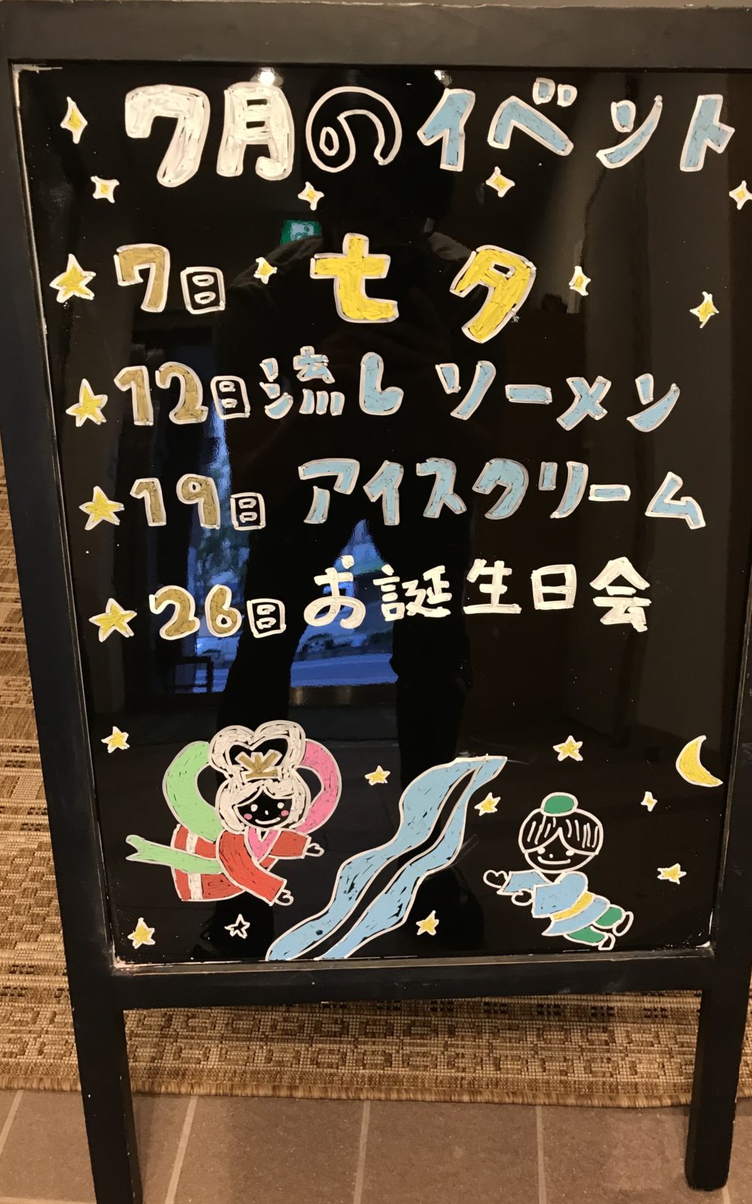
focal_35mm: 30
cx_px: 443
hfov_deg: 41.7
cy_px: 601
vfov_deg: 62.9
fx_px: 984
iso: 40
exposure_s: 1/15
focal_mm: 3.99
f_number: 1.8
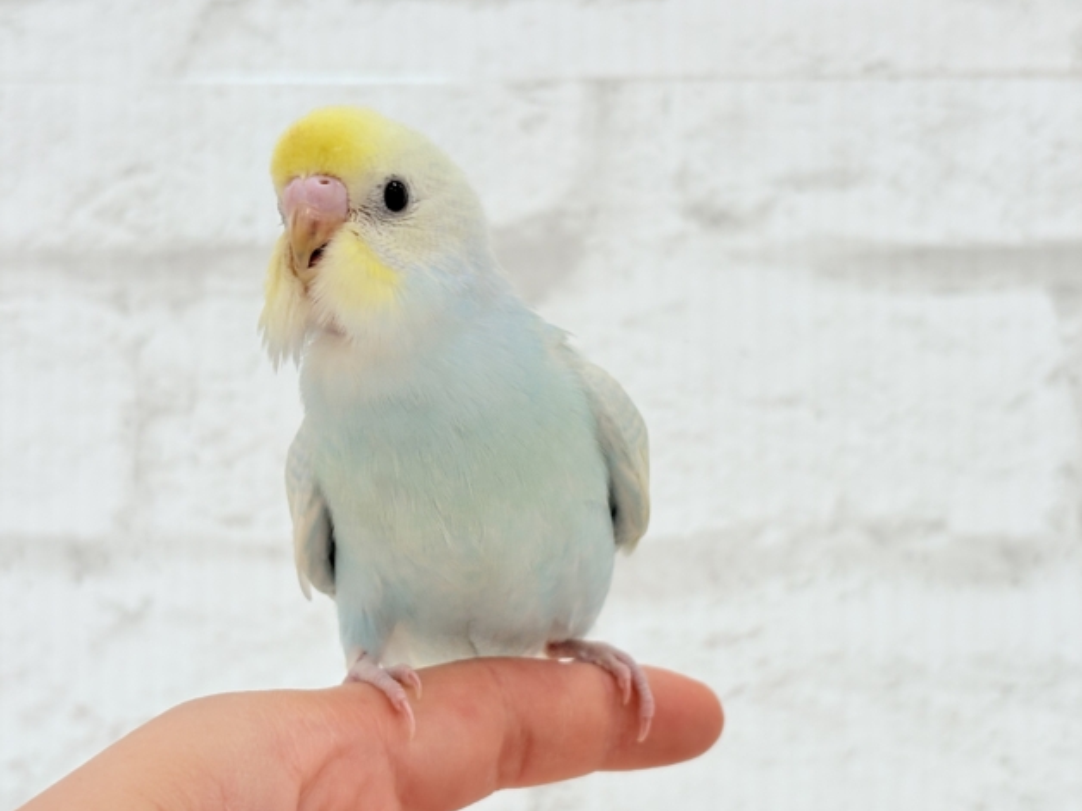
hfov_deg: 36.2
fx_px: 1657
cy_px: 412
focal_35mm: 53
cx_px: 538
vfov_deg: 27.5
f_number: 1.6
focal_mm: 5.96
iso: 32
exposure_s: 1/100
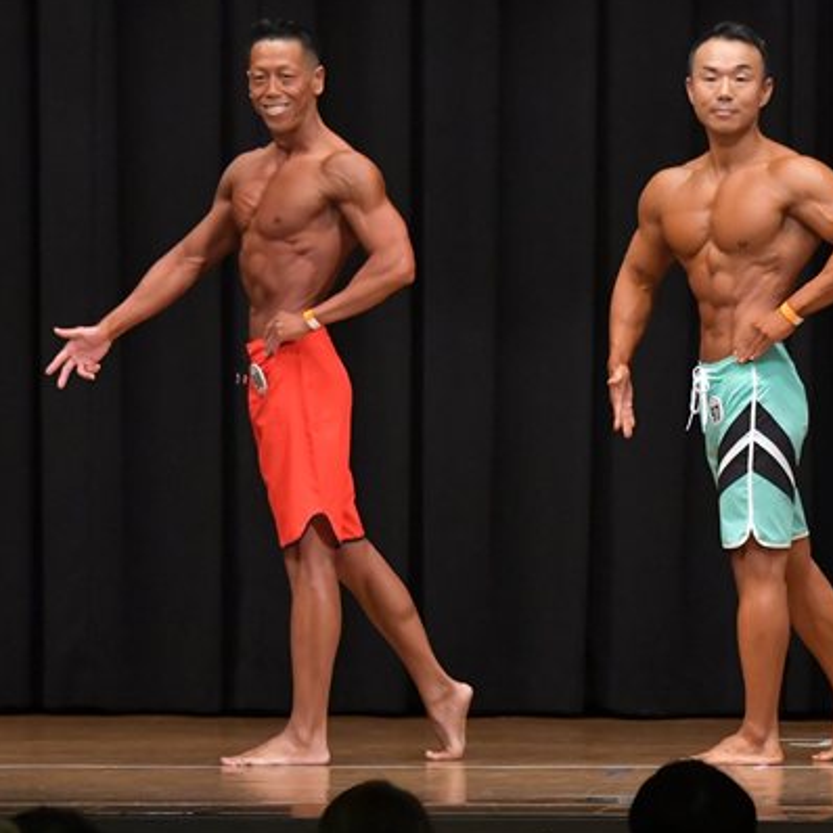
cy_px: 427
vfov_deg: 6.1
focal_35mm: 288
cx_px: 694
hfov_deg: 6.1
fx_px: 7841
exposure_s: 1/400
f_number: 5.6
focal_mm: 116
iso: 6400
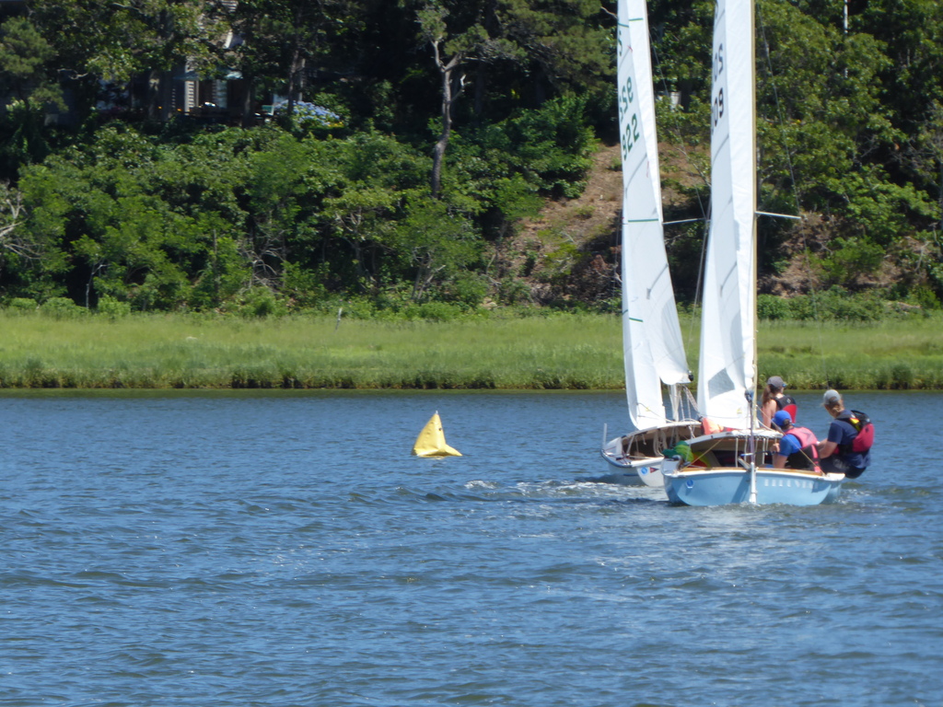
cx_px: 472
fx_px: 11278
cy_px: 354
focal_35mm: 414
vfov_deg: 3.6
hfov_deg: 4.8
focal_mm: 66.8
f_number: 6
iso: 100
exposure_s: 1/400
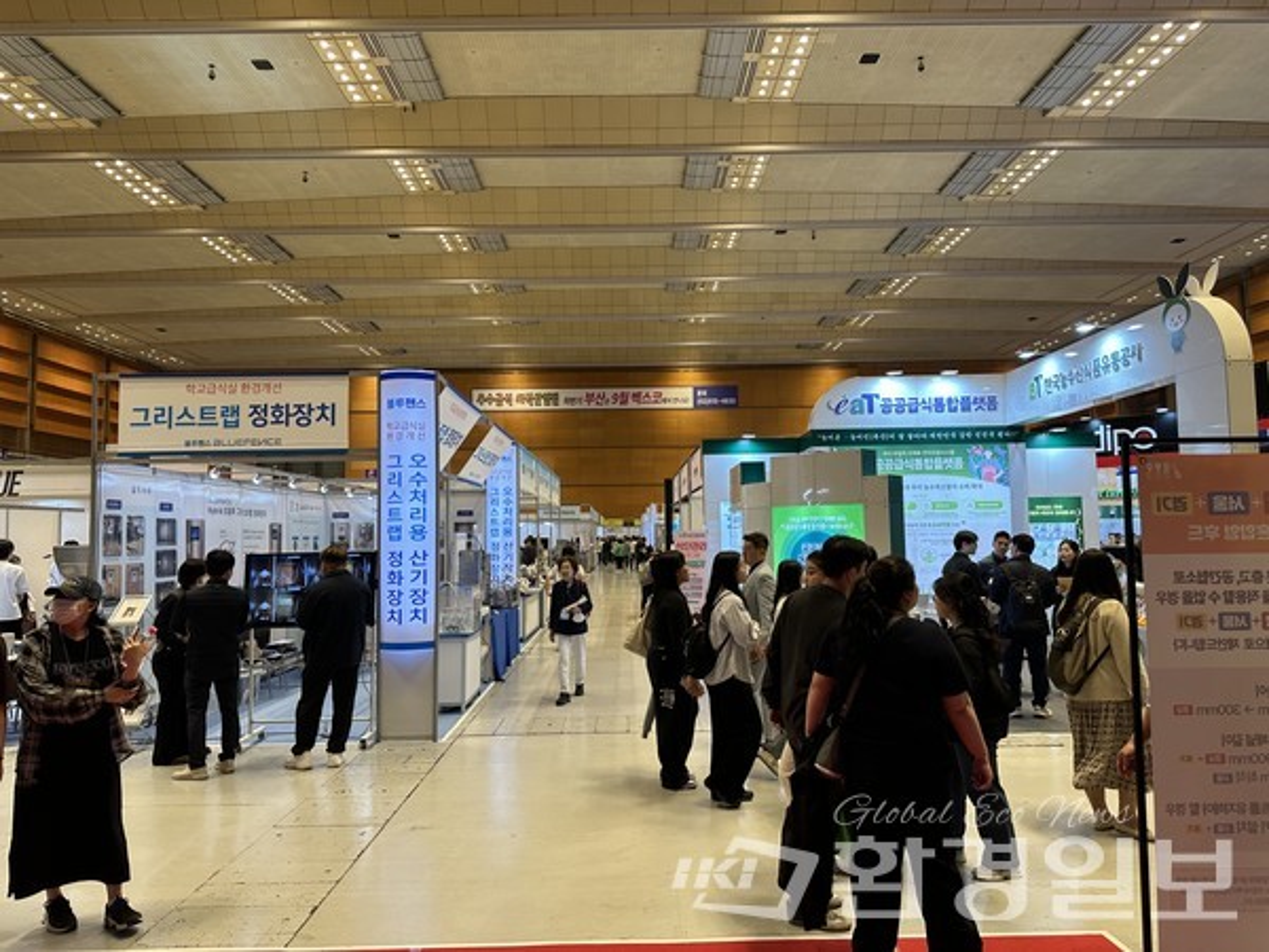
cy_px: 476
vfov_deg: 56.8
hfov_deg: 71.6
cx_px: 634
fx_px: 880
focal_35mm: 24
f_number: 1.78
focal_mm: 6.86
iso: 100
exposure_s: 1/120
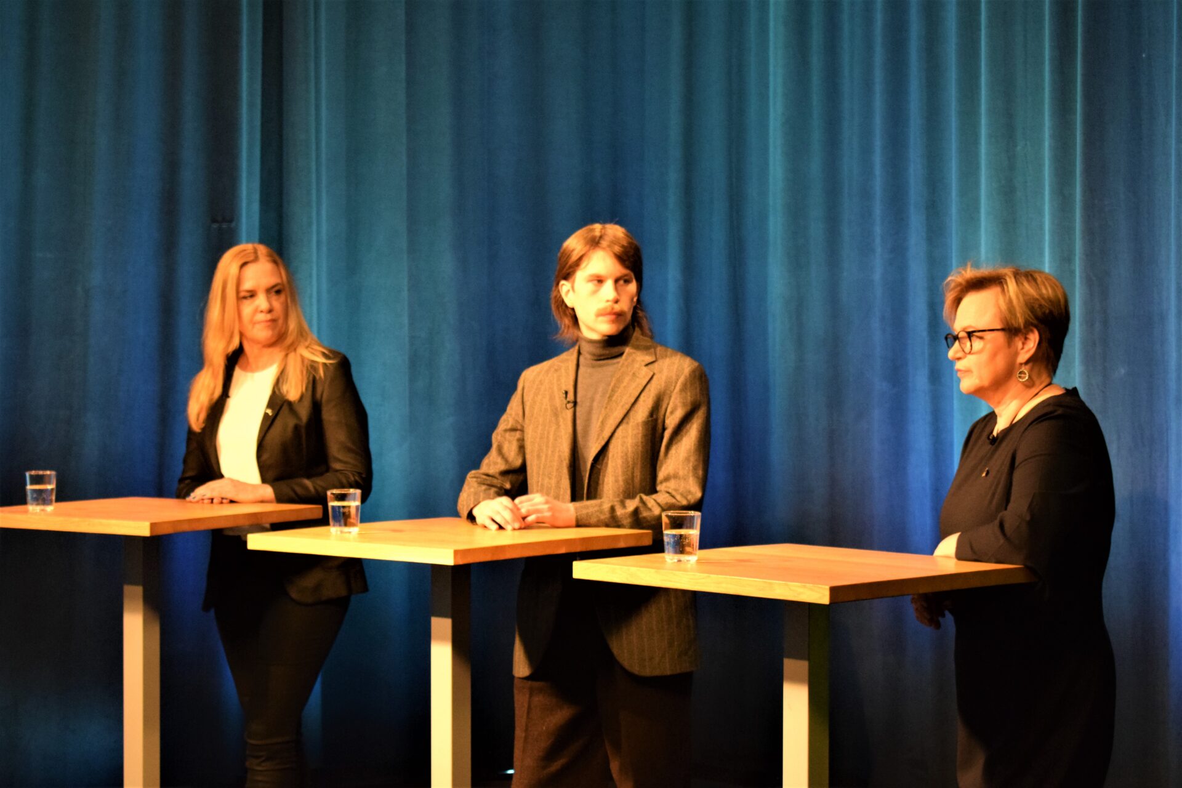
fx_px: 2462
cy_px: 394
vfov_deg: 18.2
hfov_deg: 27.0
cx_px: 591
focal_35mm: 75
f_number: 5.6
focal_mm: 50
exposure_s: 1/60
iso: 4000
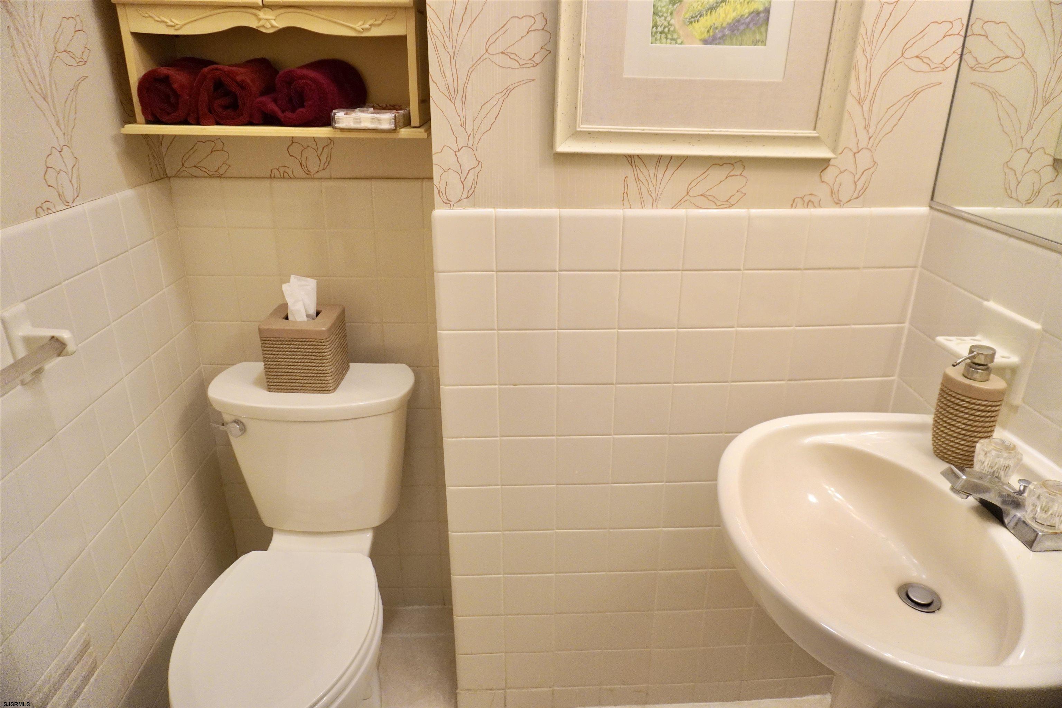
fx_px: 708
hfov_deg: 73.7
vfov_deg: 53.1
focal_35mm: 24
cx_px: 531
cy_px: 354
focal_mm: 16
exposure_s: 1/160
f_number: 3.5
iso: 1600
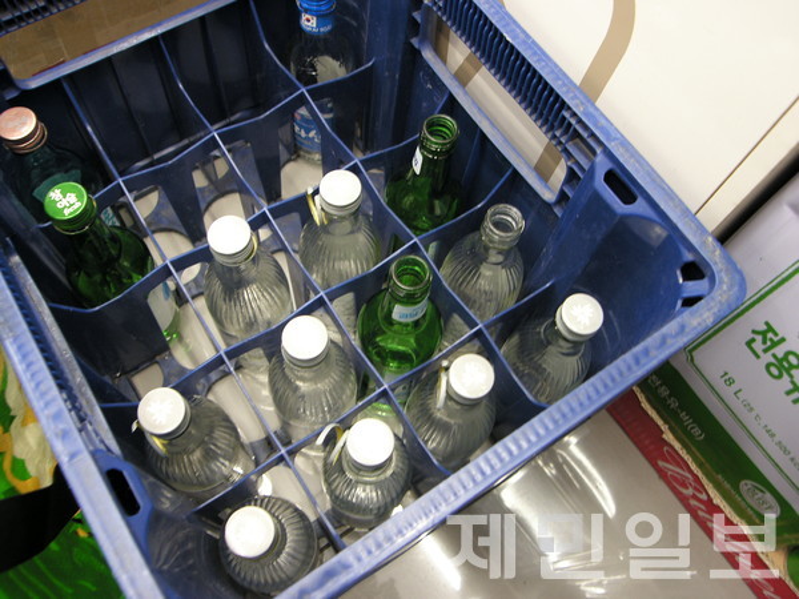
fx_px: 646
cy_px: 300
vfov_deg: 49.7
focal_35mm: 28
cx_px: 400
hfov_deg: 63.4
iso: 100
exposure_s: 1/10
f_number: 2.2
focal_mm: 7.4
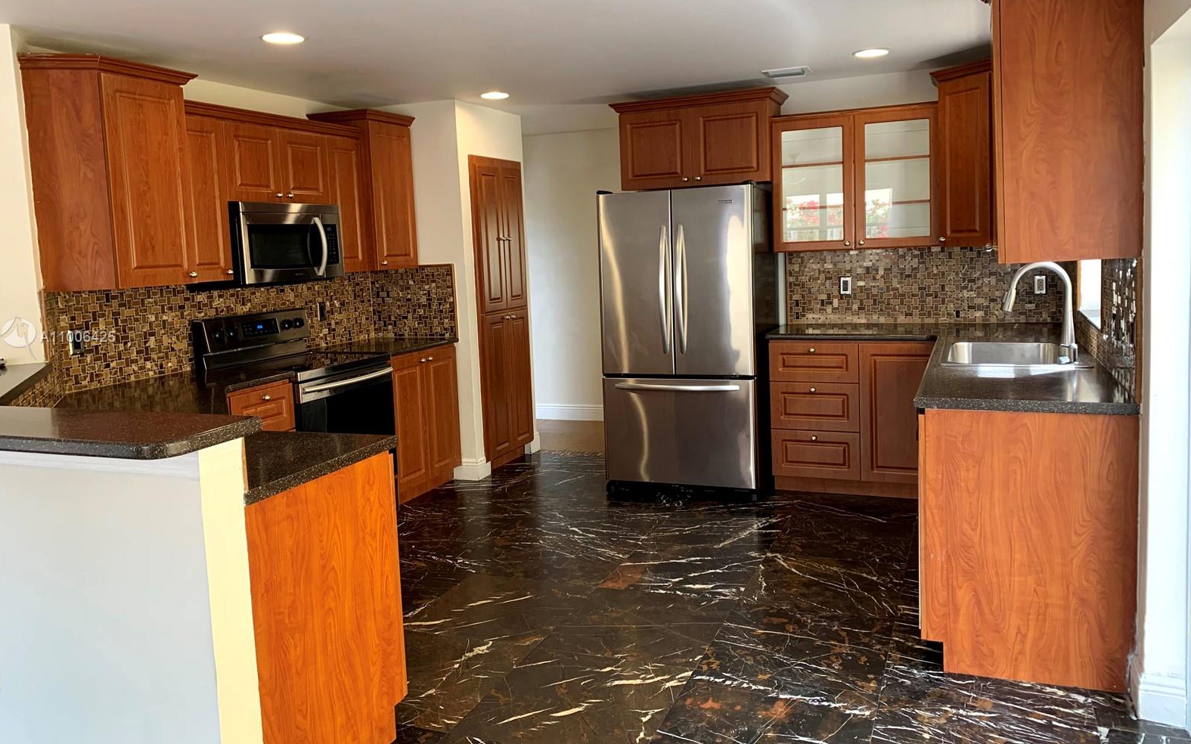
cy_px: 338
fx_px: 909
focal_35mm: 28
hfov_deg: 66.5
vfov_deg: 44.5
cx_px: 601
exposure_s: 1/121
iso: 100
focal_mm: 4.25
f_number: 1.8
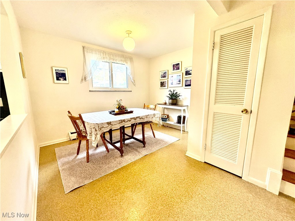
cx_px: 148
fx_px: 119
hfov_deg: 102.1
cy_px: 110
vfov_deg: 85.7
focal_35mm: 14
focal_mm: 2.22
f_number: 2.2
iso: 400
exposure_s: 1/120
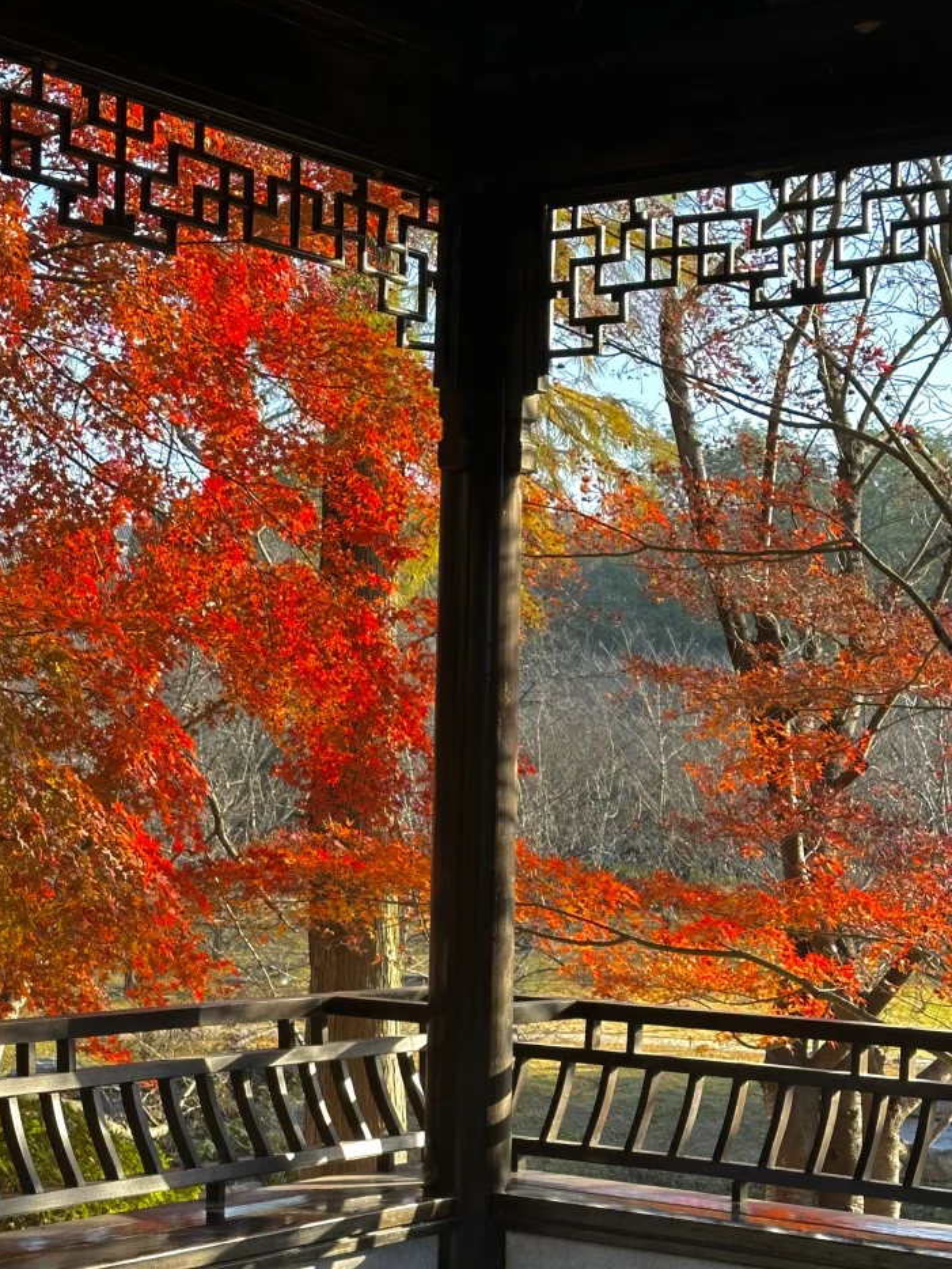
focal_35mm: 74
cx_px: 382
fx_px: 2712
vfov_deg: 26.3
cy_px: 780
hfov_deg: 19.9
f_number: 1.78
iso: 64
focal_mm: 6.86
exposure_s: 1/511
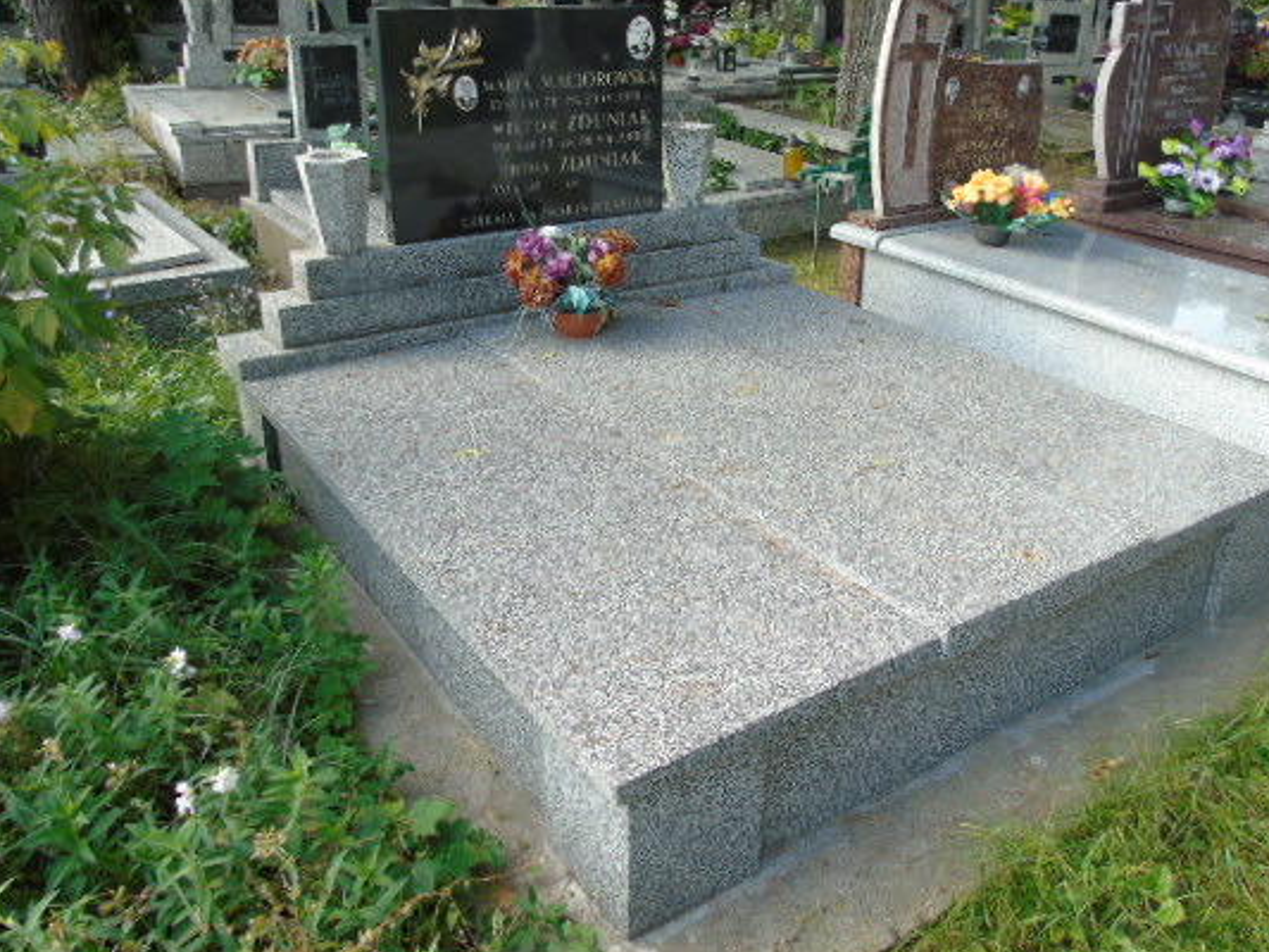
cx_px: 721
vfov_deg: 46.7
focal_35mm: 30
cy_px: 409
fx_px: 1100
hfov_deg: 59.7
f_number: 3.4
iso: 80
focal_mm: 4.4
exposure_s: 1/100
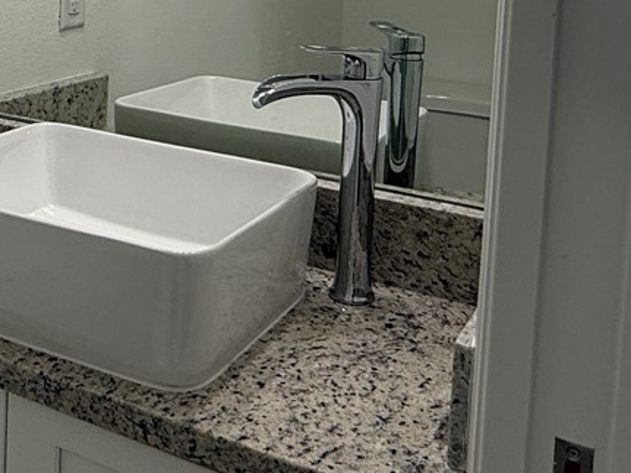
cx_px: 189
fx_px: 948
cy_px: -25
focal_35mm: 52
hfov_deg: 36.3
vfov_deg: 26.2
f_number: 2.2
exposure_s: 1/120
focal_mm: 2.22
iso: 80
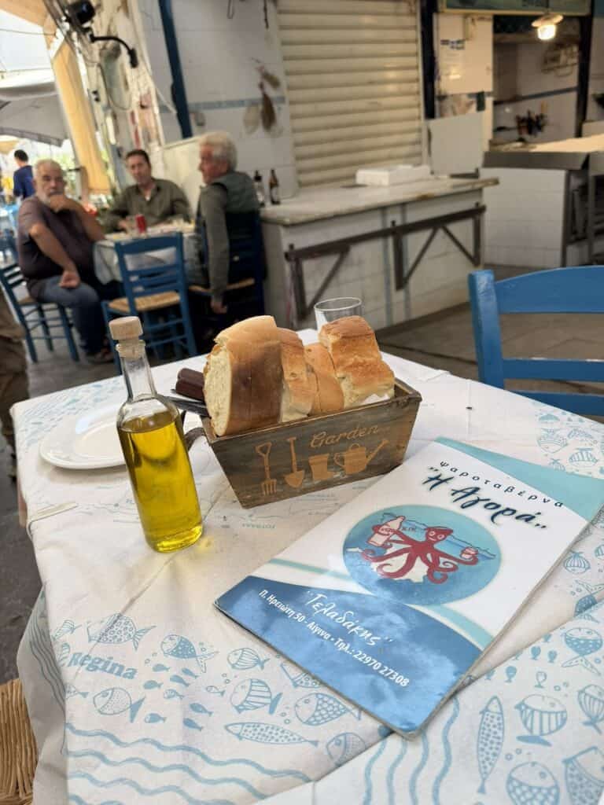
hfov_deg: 56.8
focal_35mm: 24
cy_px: 402
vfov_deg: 71.6
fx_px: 558
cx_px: 302
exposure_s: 1/438
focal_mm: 6.76
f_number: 1.78
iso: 80
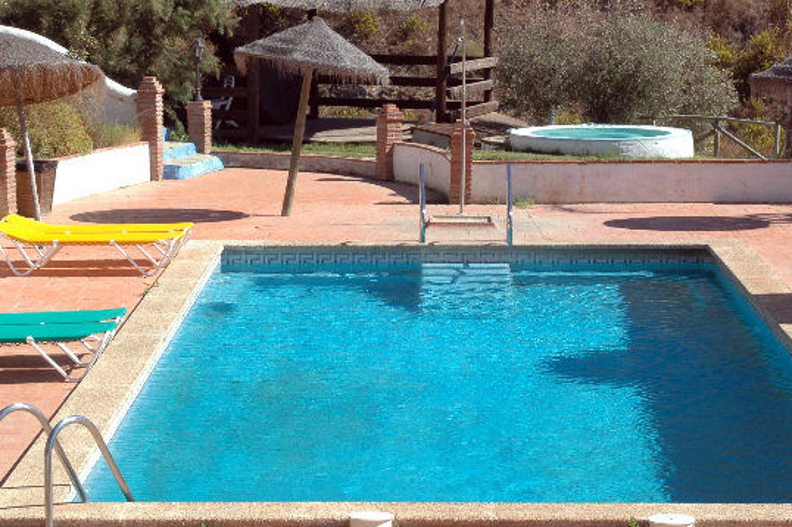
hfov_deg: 17.6
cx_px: 342
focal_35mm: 116
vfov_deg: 11.8
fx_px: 2550
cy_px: 146
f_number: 16
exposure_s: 1/40
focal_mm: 52
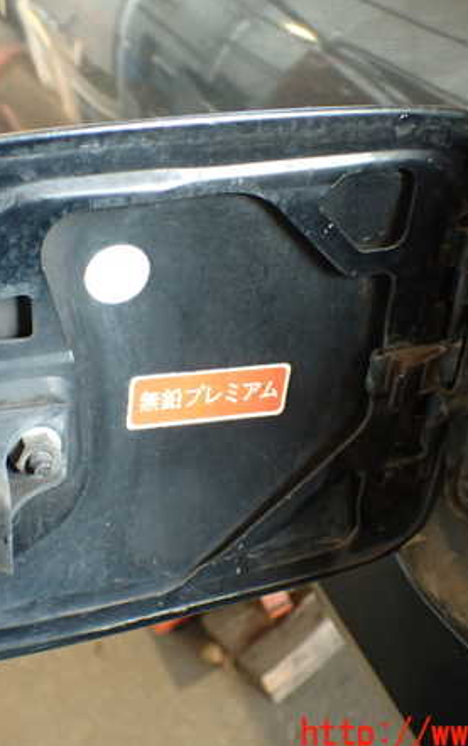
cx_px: 176
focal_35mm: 46
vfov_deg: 43.5
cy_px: 376
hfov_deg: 27.9
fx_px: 937
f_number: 2.4
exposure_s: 1/30
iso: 400
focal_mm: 5.79
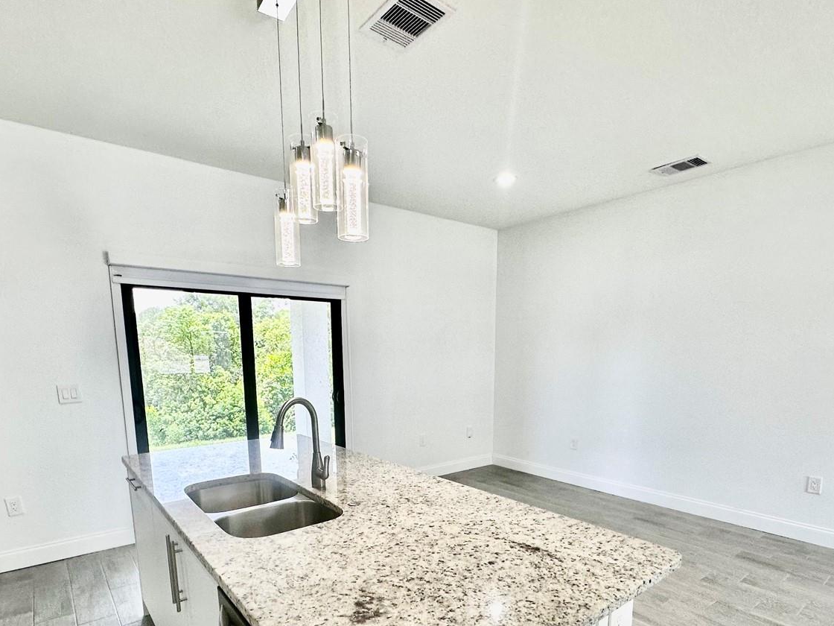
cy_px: 430
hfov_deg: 81.7
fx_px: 482
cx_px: 416
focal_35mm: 20
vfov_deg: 63.8
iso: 80
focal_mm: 2.22
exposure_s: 1/120
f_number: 2.2
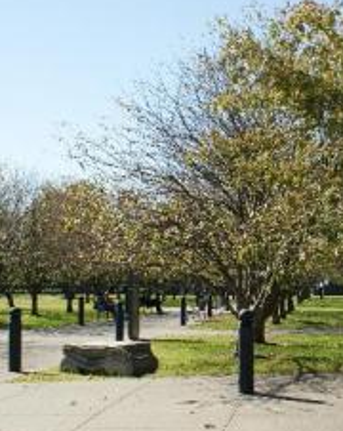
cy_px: 212
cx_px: 318
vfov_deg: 31.5
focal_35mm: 60
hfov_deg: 24.5
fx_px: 763
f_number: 5.6
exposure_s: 1/320
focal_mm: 24
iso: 100
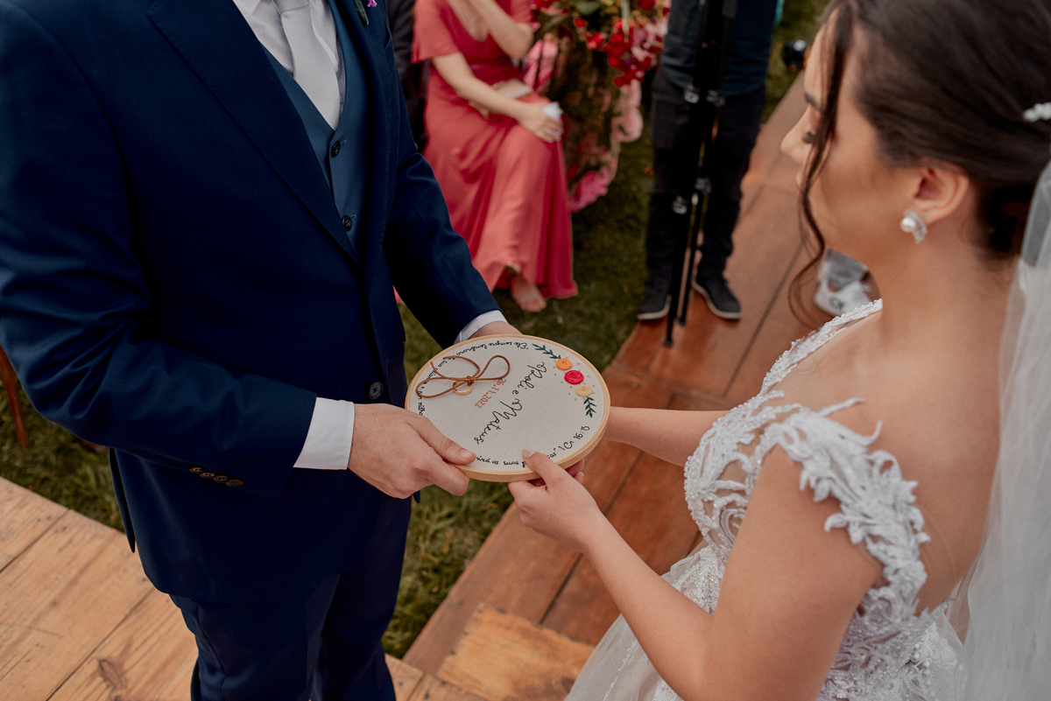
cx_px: 526
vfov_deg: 37.9
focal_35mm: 35
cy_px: 350
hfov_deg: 54.4
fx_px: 1022
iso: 79
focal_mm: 35
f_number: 4
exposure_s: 1/320
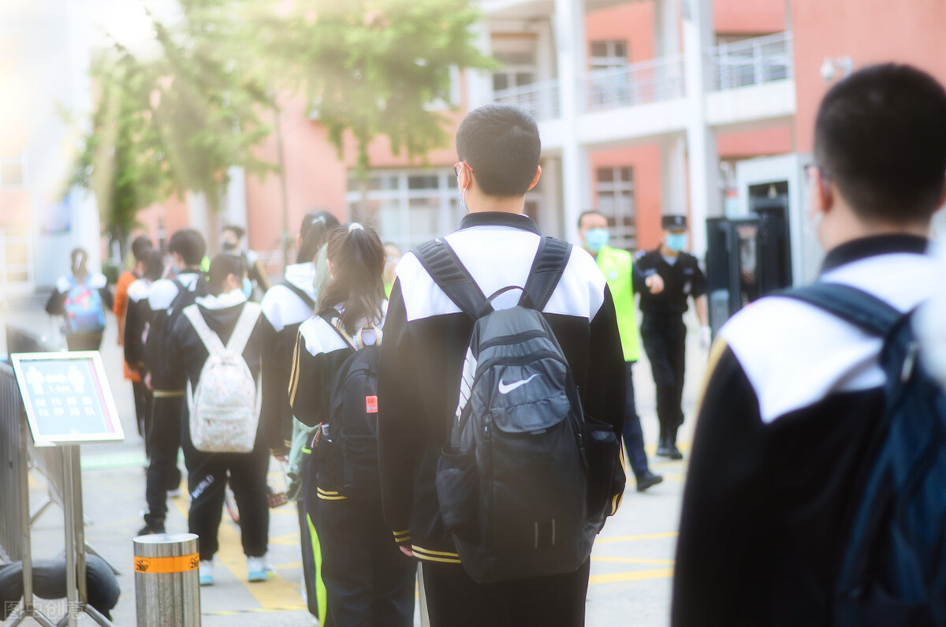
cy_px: 314
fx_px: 1967
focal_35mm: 75
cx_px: 473
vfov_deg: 18.1
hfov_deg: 27.0
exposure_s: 1/640
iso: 100
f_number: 1.8
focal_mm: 50
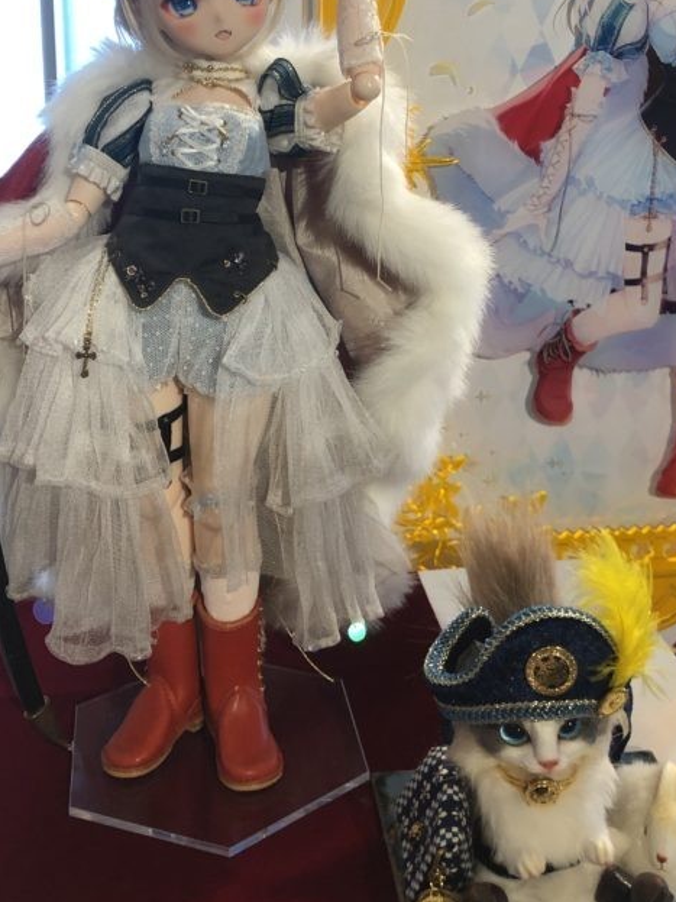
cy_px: 259
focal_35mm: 46
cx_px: 368
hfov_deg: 31.5
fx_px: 1198
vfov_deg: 40.4
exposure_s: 1/25
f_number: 1.8
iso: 32
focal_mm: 4
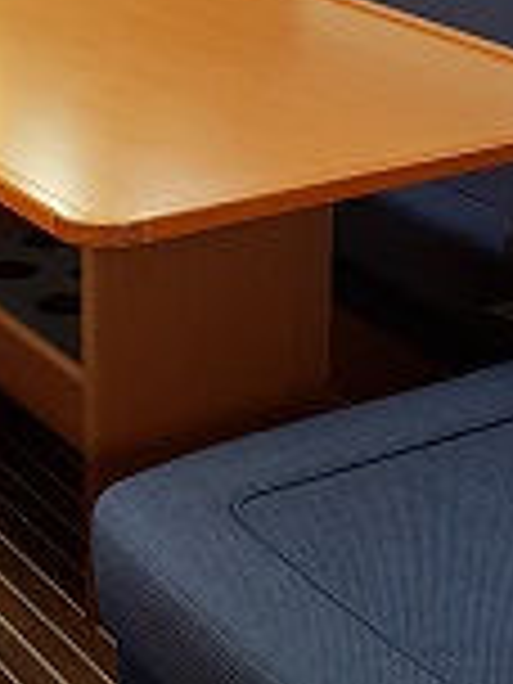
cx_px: 279
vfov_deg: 21.0
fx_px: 1798
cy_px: 47
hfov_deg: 16.2
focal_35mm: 91
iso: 100
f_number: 1.7
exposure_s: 1/50
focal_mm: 4.2
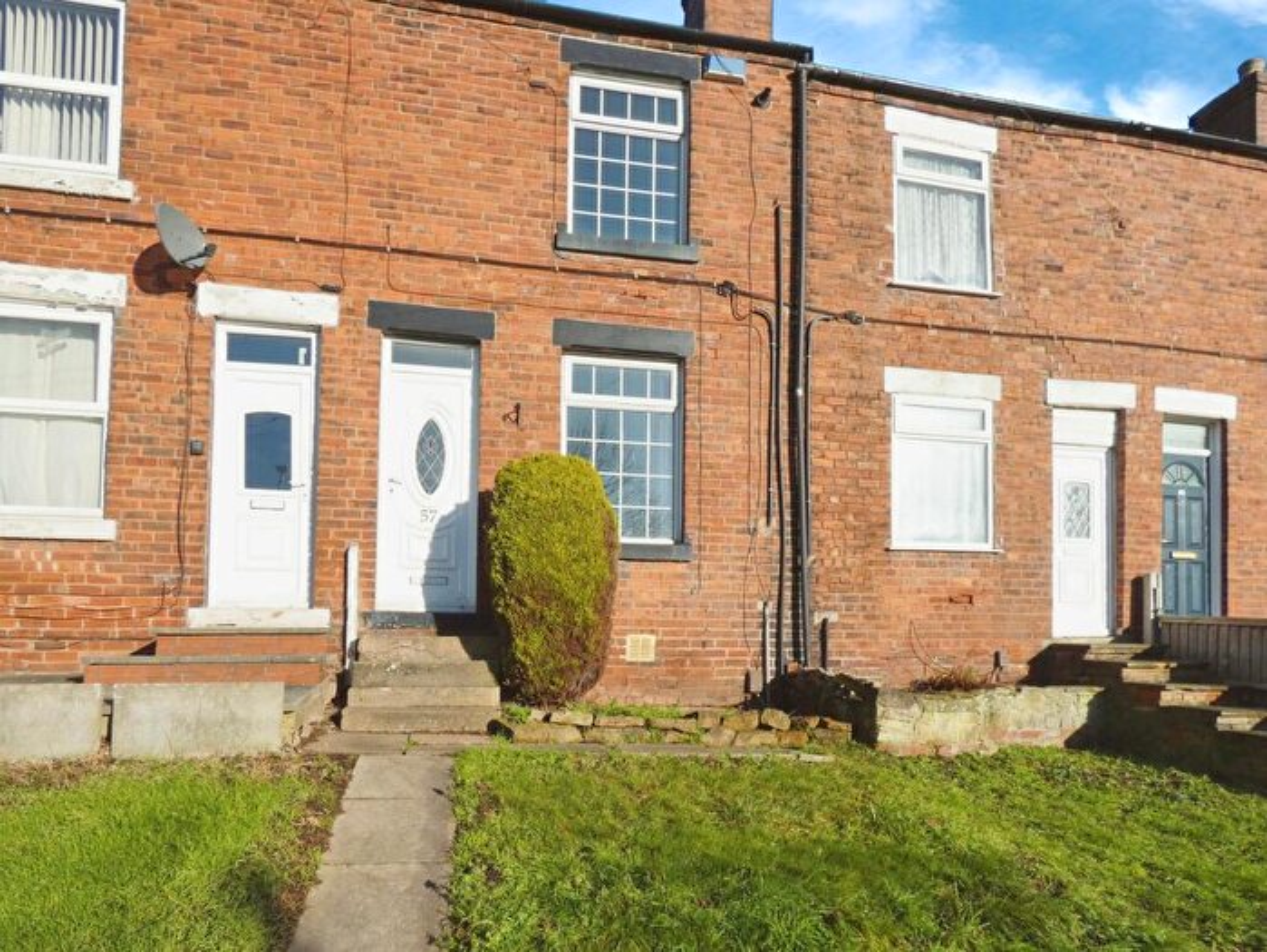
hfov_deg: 81.7
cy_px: 476
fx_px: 732
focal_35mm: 20
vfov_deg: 66.0
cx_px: 634
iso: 80
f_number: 3.5
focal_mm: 3.6
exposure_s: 1/1000
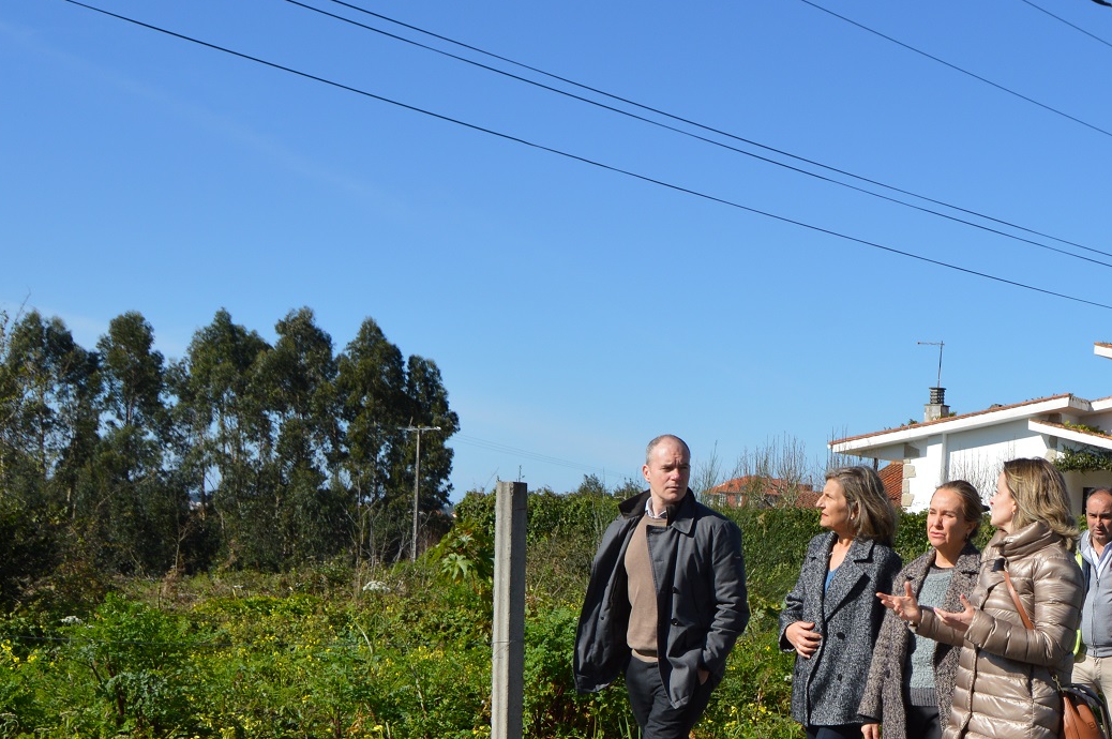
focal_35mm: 52
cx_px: 953
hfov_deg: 36.4
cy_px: 678
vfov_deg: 25.1
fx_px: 1605
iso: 100
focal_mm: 18
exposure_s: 1/250
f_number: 8
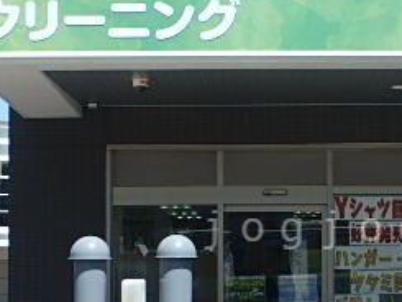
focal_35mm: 102
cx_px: 317
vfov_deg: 14.5
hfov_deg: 19.1
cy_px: 230
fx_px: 1185
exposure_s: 1/500
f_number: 5.1
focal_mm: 6.9
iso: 125
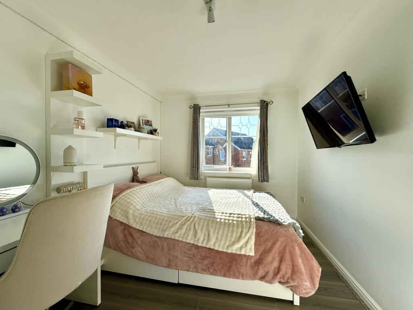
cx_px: 206
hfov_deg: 102.1
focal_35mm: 14
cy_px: 155
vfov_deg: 85.7
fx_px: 167
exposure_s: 1/522
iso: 64
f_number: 2.2
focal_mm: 2.22
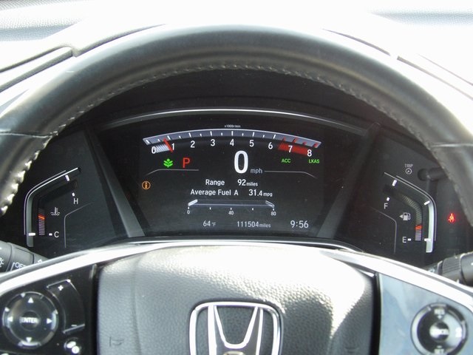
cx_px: 236
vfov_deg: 17.4
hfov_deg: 23.0
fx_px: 1161
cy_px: 178
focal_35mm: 85
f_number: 4.1
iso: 506
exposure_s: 1/50
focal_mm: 15.3
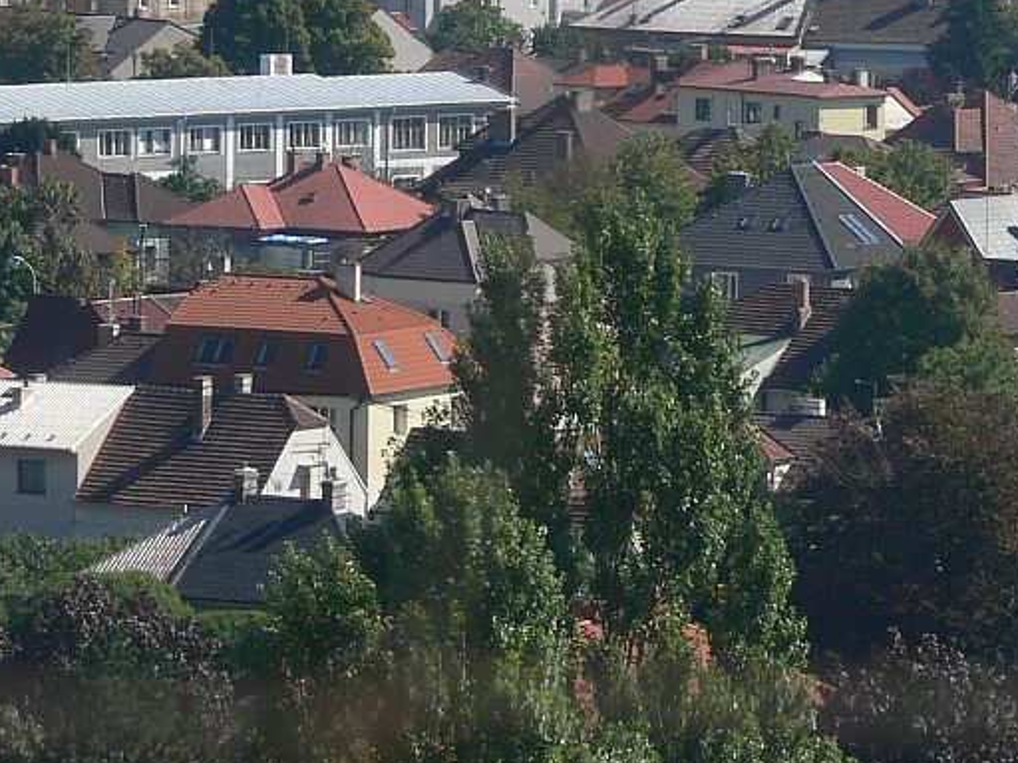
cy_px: -159
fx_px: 10734
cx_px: 1088
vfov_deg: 4.1
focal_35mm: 365
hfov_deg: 5.4
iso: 100
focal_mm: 30.1
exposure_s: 1/400
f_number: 5.6
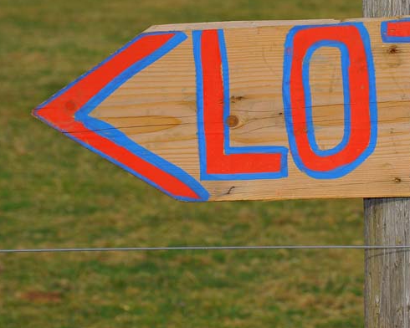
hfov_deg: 7.7
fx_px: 3033
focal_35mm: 250
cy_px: 92
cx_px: 356
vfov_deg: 6.2
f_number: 8
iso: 200
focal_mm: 85
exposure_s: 1/250
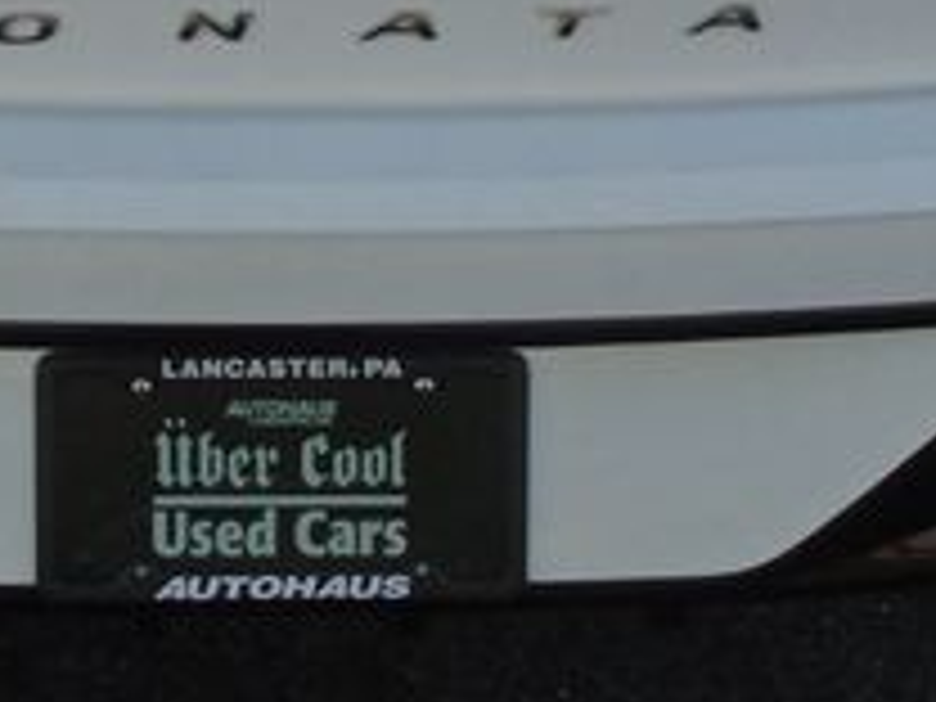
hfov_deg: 24.3
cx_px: 306
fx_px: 2163
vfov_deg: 17.7
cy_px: -90
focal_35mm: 80
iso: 100
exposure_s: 1/500
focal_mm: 4.6
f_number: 3.2
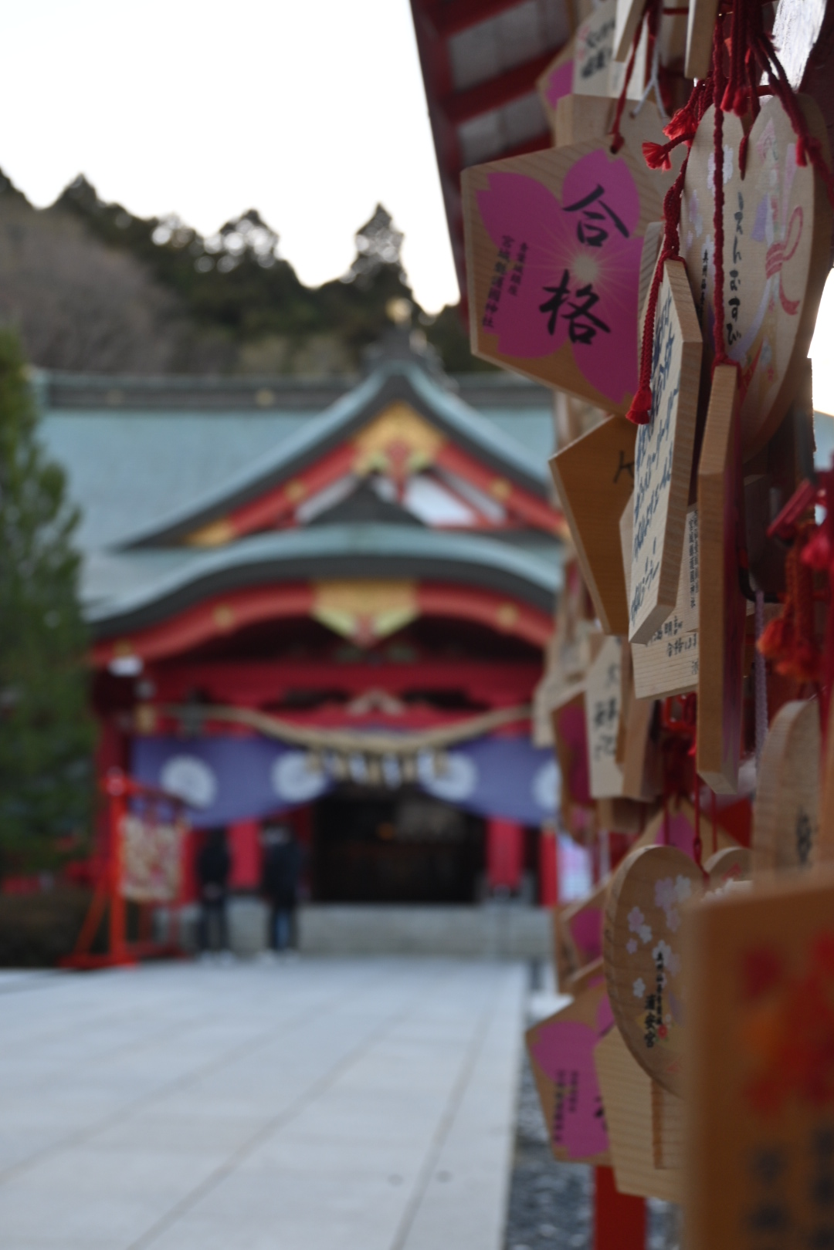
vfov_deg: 35.9
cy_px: 625
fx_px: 1928
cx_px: 417
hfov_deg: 24.4
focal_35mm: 56
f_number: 5.6
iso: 125
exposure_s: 1/125
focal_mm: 37
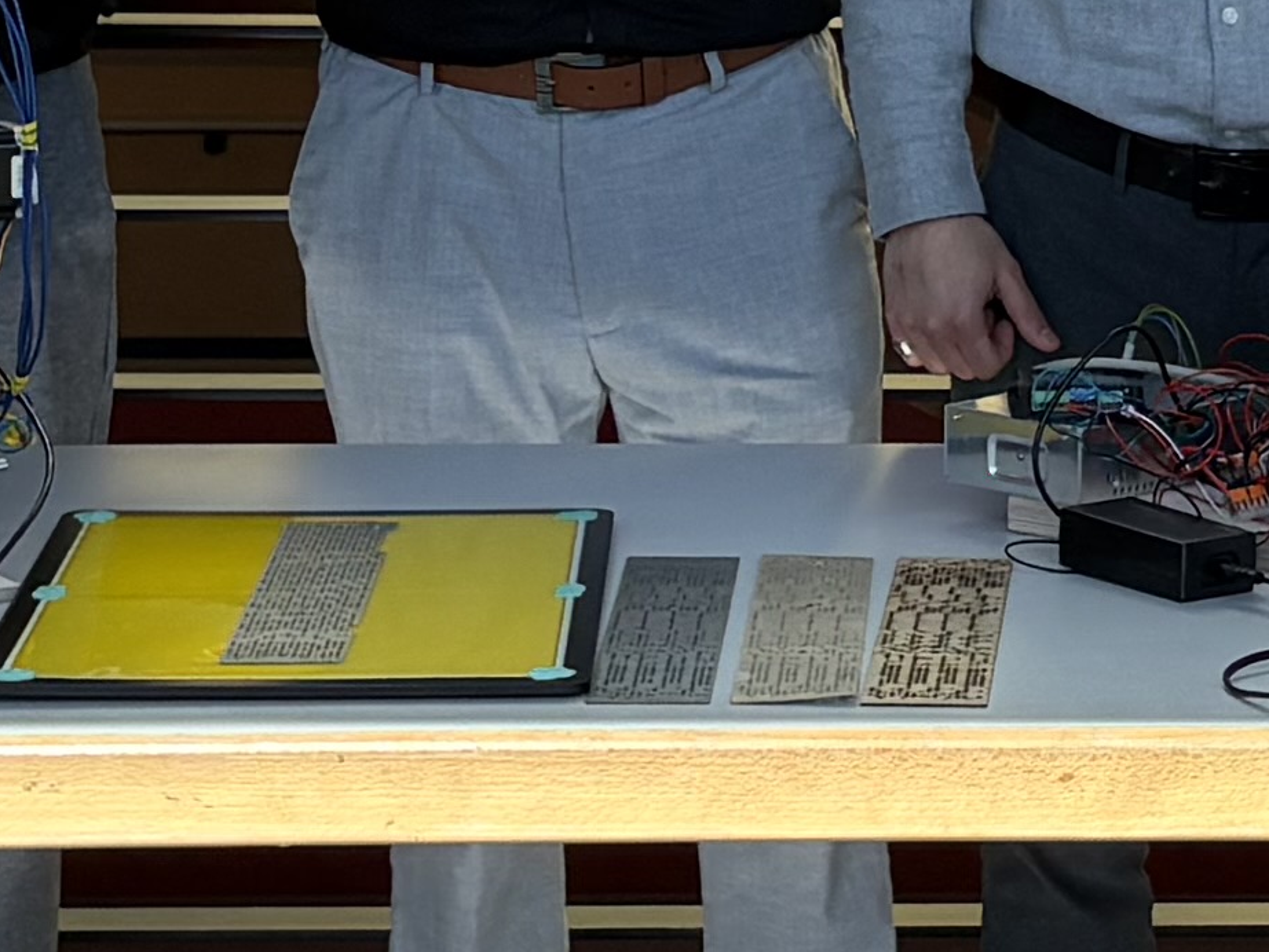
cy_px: 6
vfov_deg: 9.2
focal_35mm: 161
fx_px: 5904
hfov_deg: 12.2
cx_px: 1104
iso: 64
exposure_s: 1/756
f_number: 1.6
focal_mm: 5.96
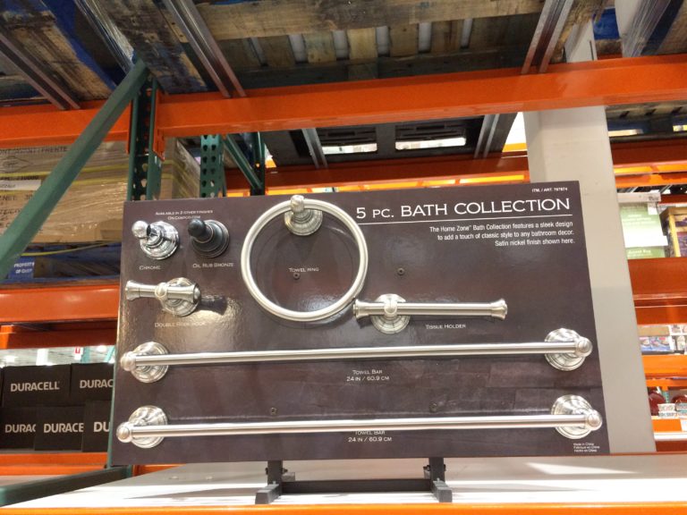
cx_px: 344
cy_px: 258
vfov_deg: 48.2
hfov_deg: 61.7
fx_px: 576
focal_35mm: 29
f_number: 2.2
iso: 160
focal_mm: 4.15
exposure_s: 1/30
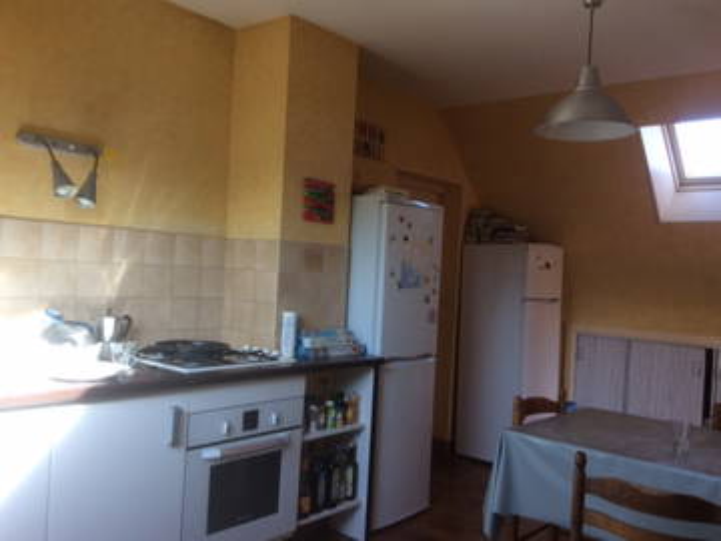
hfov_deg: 56.8
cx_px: 360
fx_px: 667
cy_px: 270
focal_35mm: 32
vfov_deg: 44.2
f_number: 2.4
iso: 32
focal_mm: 3.3
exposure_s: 1/50
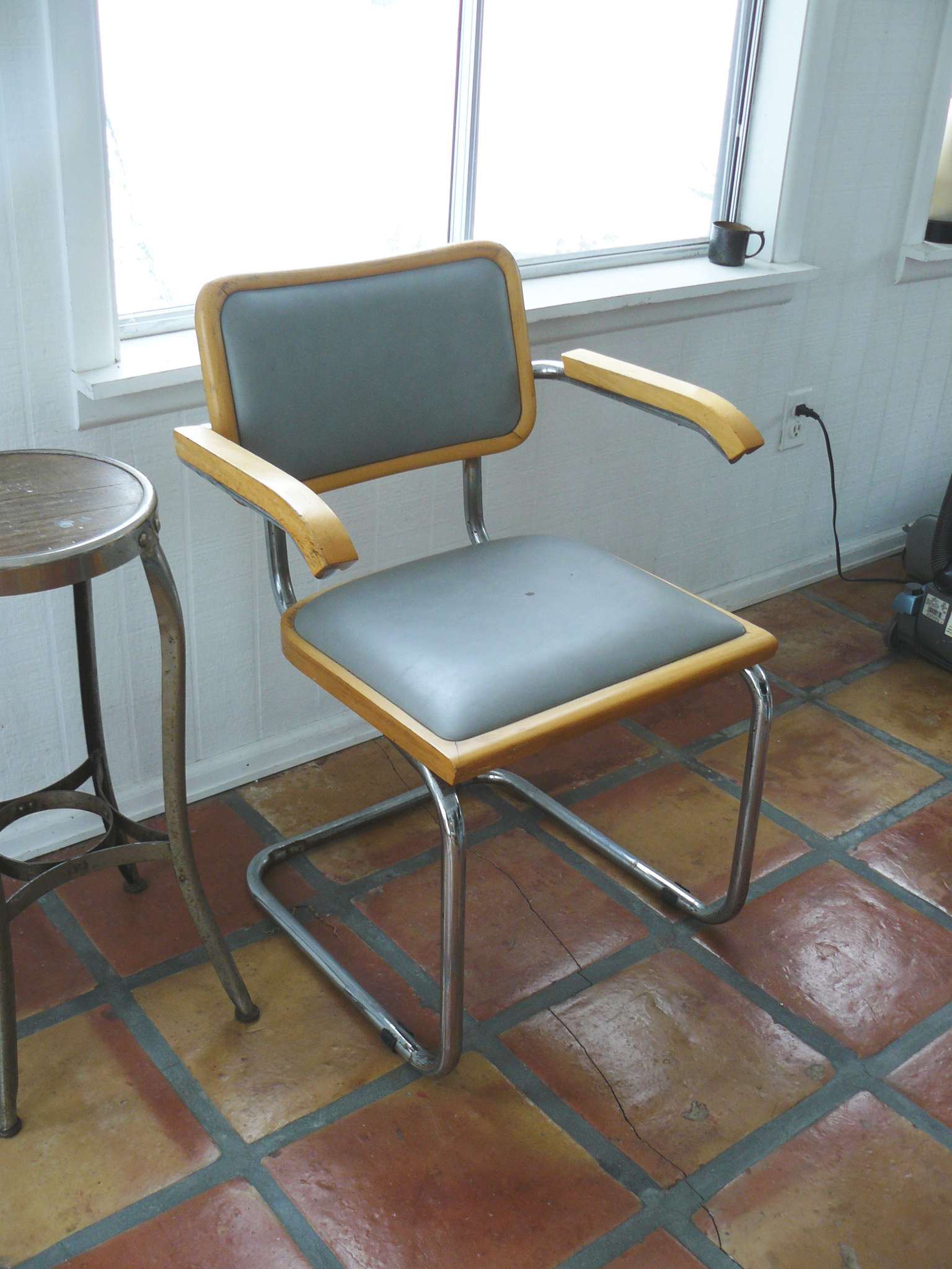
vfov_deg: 51.4
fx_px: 1320
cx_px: 476
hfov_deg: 39.7
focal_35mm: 36
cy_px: 634
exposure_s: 1/40
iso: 100
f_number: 2.8
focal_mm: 6
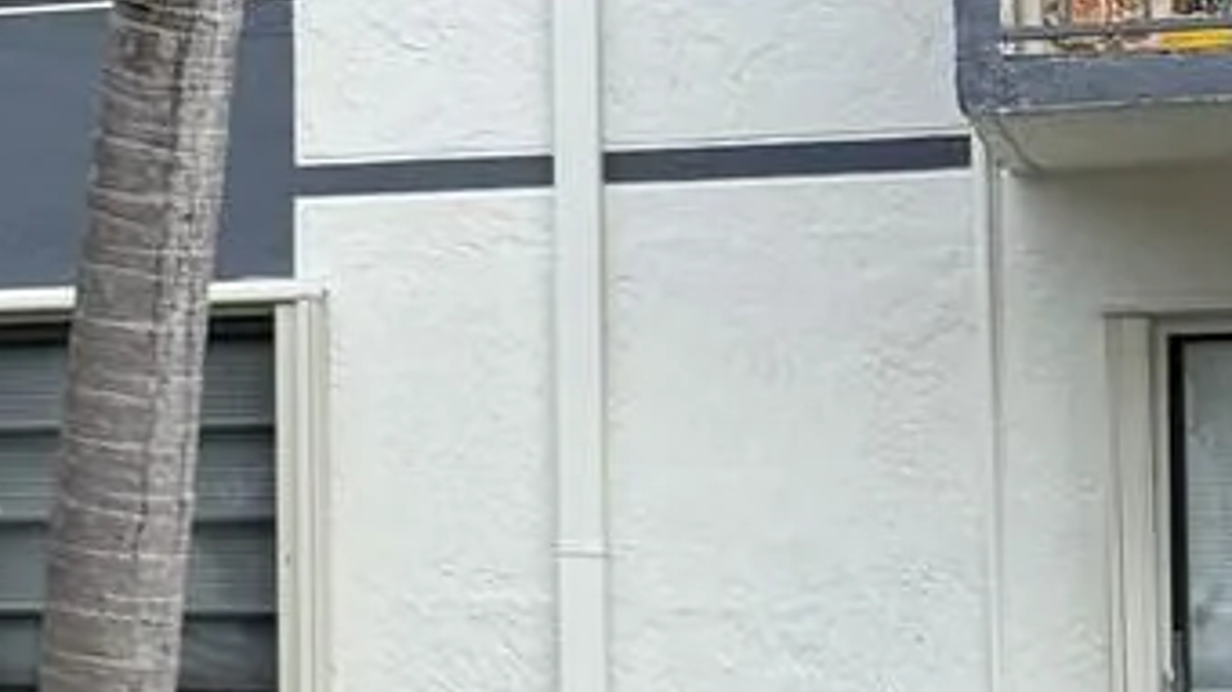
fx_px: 4017
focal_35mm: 123
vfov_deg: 9.8
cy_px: 359
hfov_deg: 14.0
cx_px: -1391
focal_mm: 6.76
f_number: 1.78
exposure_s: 1/2525
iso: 80
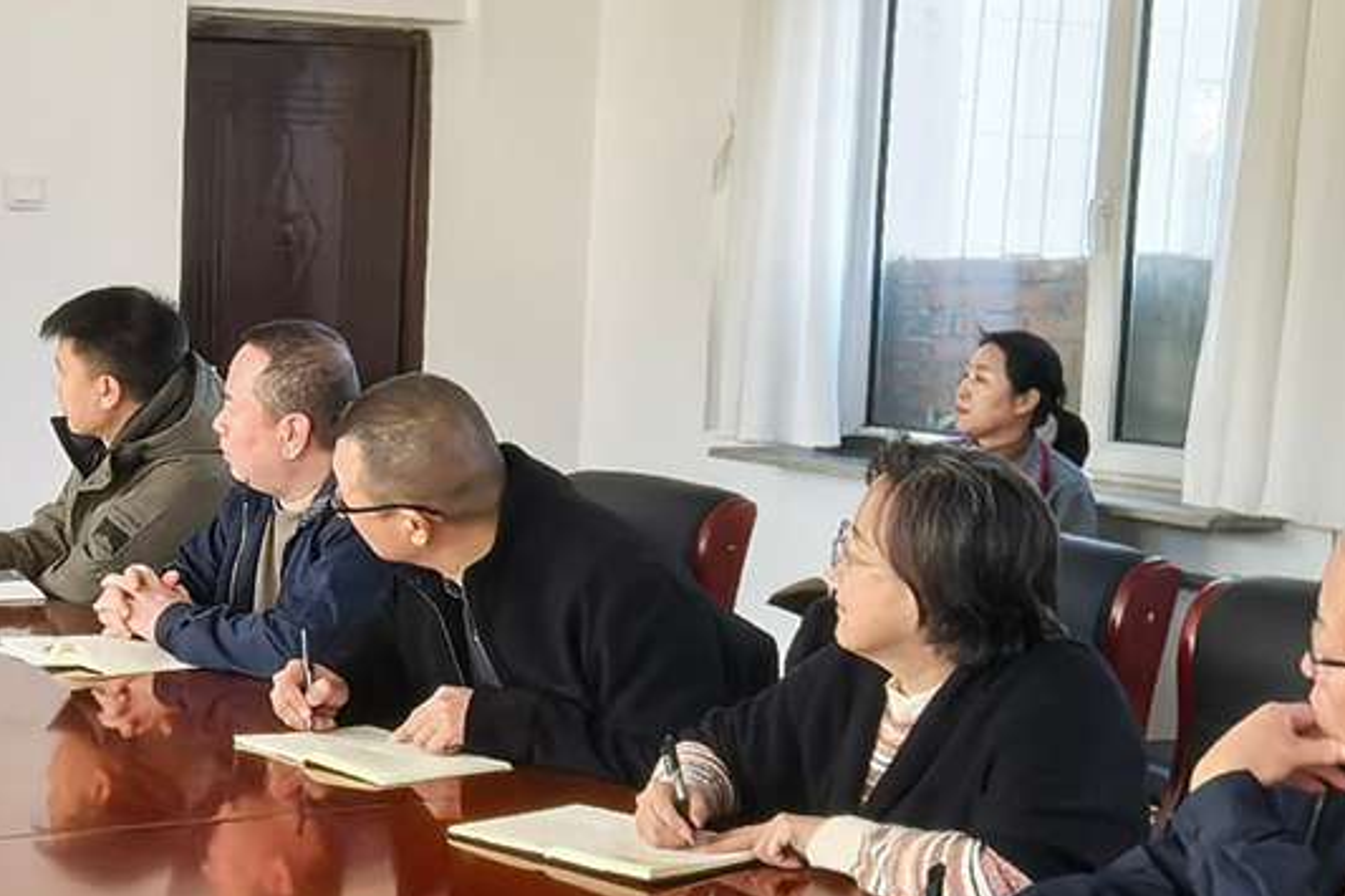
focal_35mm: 67
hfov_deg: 29.2
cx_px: 212
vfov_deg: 19.8
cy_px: 840
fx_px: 2502
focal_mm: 1.95
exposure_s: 1/100
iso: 160
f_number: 2.2
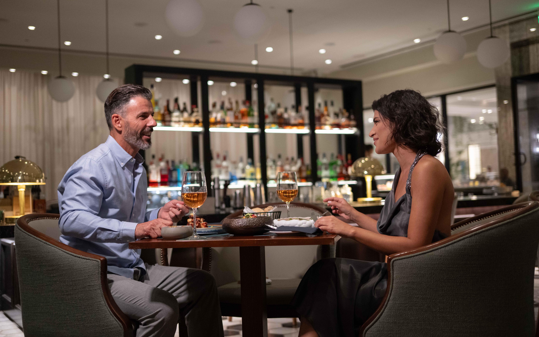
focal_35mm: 42
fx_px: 617
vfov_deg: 30.5
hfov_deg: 47.2
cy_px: 155
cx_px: 263
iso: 2000
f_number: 2
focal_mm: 40
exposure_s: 1/200
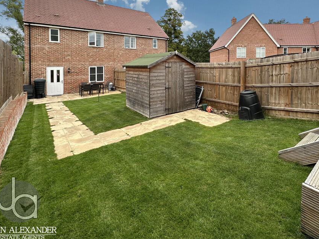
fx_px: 157
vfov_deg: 73.8
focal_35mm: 17
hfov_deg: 90.7
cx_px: 177
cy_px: 95
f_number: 2.2
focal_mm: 2.22
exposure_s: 1/779
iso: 40
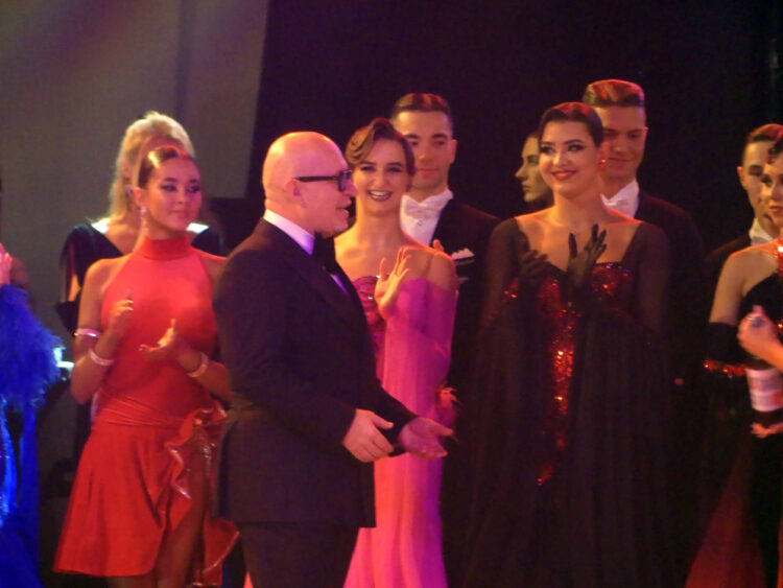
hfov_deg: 4.4
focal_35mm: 452
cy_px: 294
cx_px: 392
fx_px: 10227
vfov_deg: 3.3
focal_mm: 81.3
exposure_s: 1/125
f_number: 2.8
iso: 1250
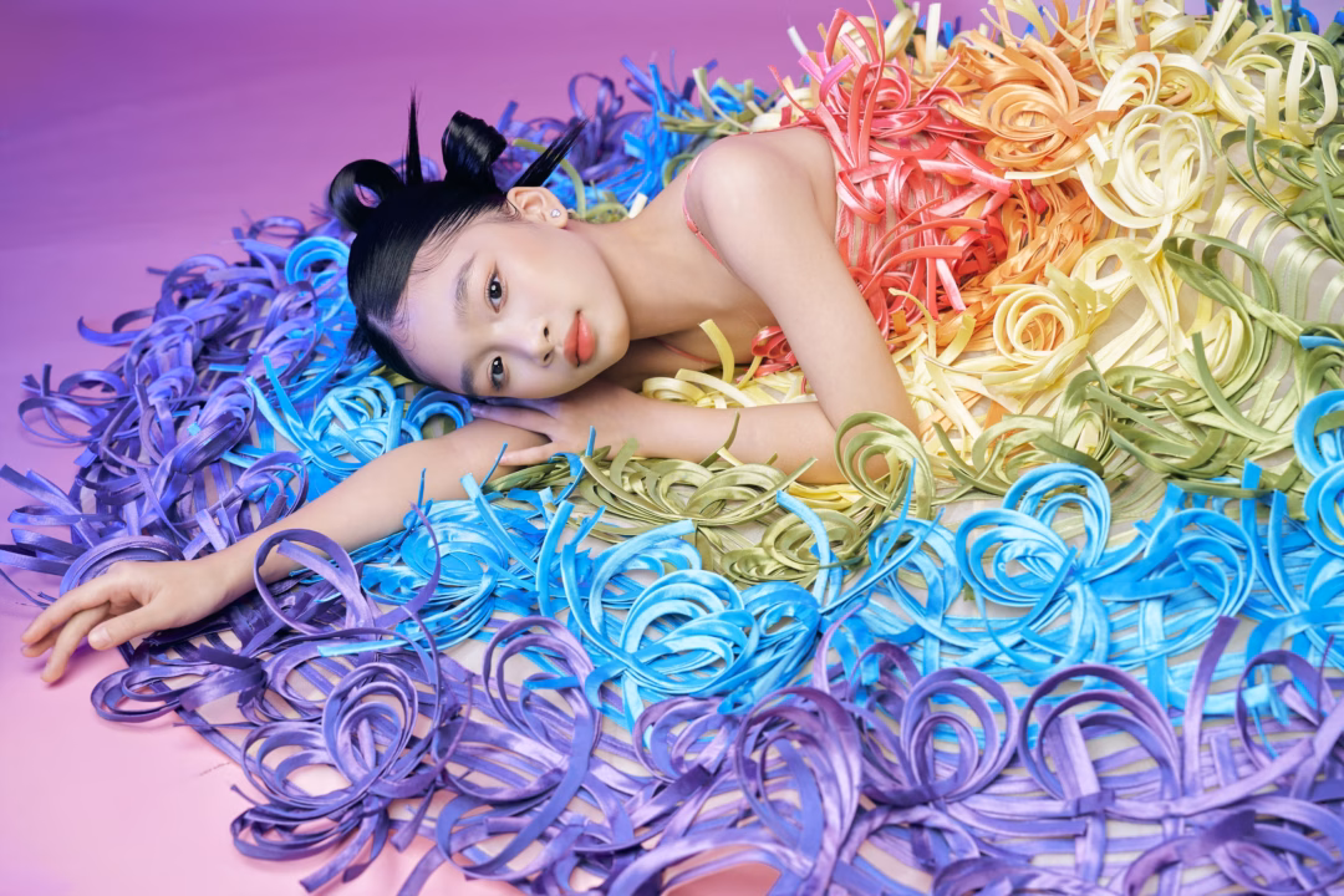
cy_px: 448
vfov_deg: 29.9
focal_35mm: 45
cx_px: 672
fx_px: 1680
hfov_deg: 43.6
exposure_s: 1/200
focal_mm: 45
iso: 160
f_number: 5
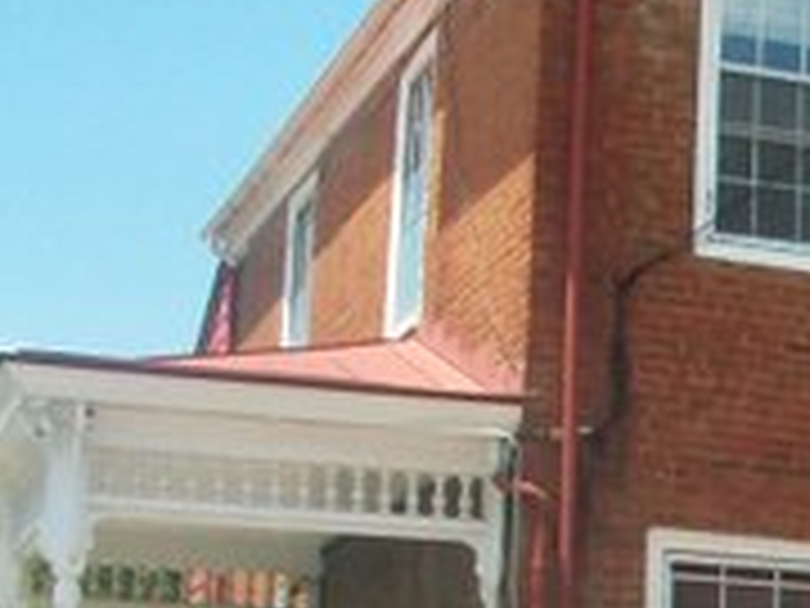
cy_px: 642
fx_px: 2785
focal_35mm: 119
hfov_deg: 14.9
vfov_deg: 12.3
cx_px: 1339
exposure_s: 1/250
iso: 80
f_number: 5.5
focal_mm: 5.7
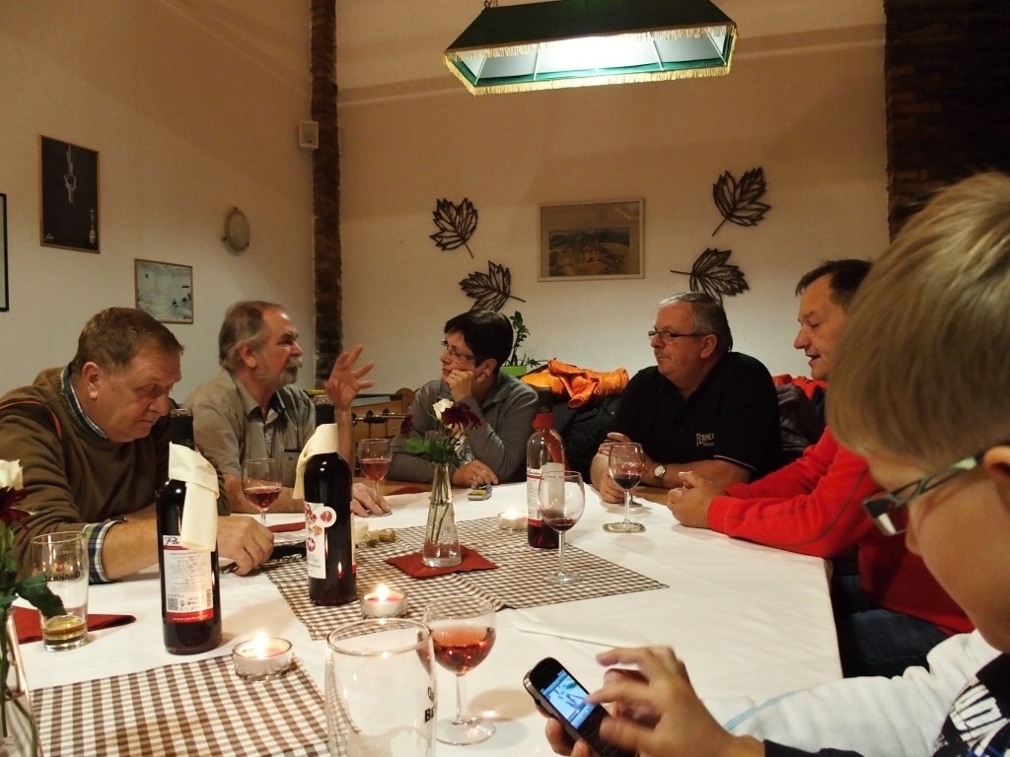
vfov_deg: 49.7
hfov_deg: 63.4
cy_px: 378
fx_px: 817
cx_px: 505
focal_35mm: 28
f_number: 2.8
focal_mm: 6
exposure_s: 1/25
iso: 800
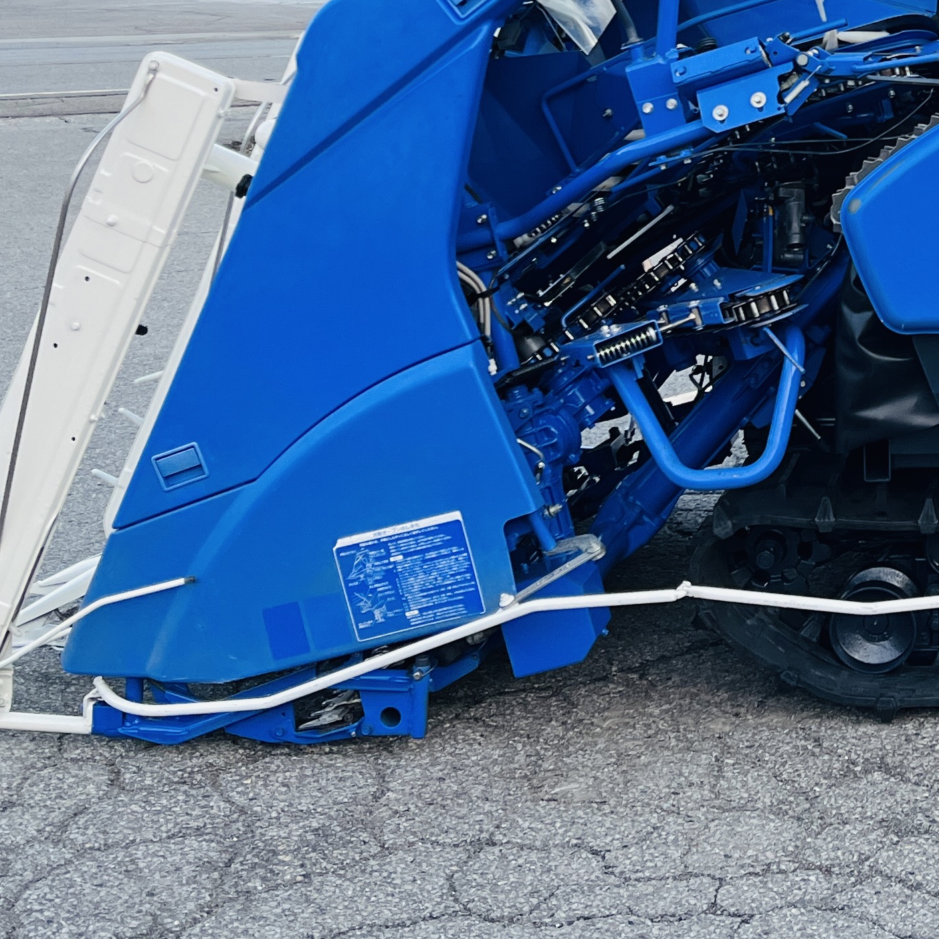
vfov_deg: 24.7
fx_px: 2026
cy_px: -33
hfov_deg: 23.9
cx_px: 1109
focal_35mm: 66
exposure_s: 1/100
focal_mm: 5.1
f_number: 1.6
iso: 125
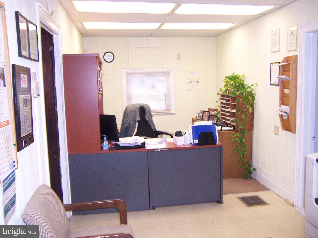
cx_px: 159
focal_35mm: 33
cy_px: 119
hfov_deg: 55.4
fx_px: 303
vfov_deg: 42.9
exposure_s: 1/60
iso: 140
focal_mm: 5.5
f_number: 2.8
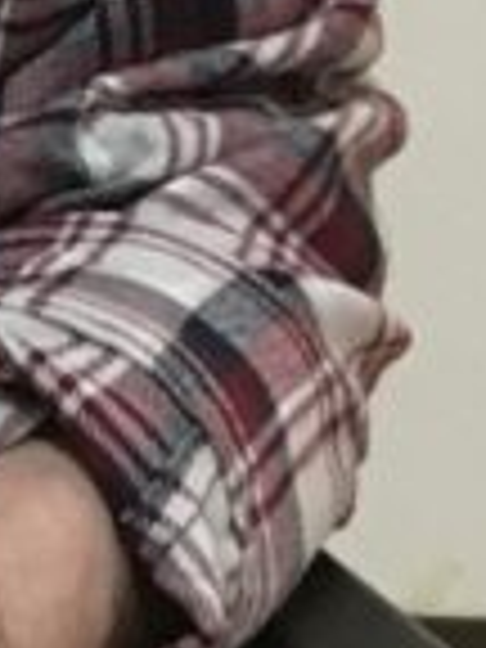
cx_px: -1004
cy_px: -778
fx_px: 3856
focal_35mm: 206
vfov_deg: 8.9
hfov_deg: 6.5
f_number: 2.2
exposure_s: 1/30
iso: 125
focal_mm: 4.15
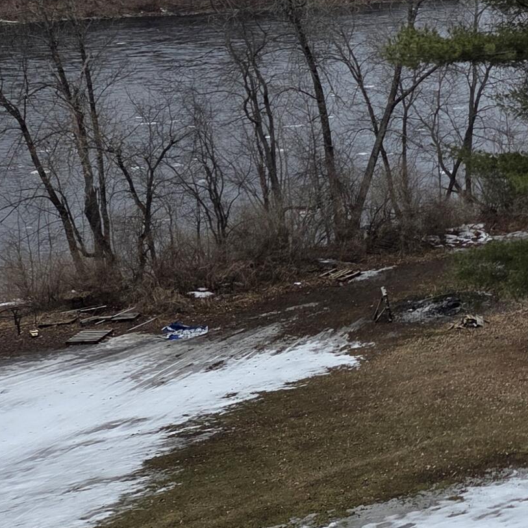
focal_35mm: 75
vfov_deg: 22.2
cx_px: 763
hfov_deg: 20.2
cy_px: -6
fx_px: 1294
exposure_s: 1/2463
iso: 80
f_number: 1.8
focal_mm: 5.4
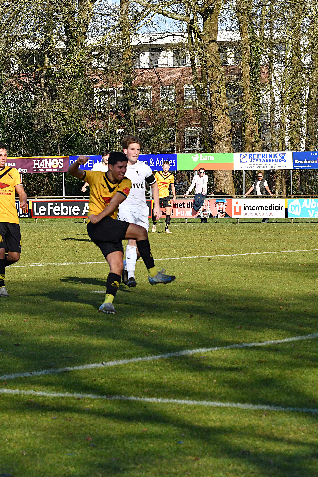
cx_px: 207
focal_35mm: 158
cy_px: 238
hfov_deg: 8.7
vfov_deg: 13.0
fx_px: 2093
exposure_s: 1/1600
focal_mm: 70
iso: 400
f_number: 5.6
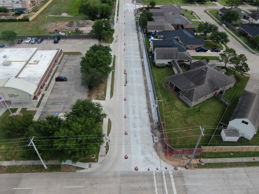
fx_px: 180
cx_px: 130
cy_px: 97
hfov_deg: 71.6
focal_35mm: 24
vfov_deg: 56.8
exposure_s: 1/1000
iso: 100
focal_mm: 4.39
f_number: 2.8
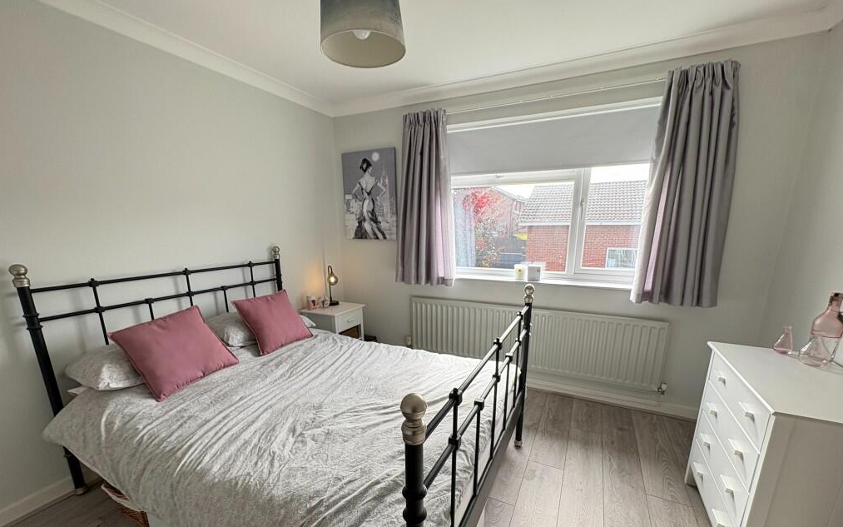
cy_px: 309
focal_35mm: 15
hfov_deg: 101.5
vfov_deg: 74.2
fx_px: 345
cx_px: 422
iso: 80
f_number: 2.2
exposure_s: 1/100
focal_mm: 2.22
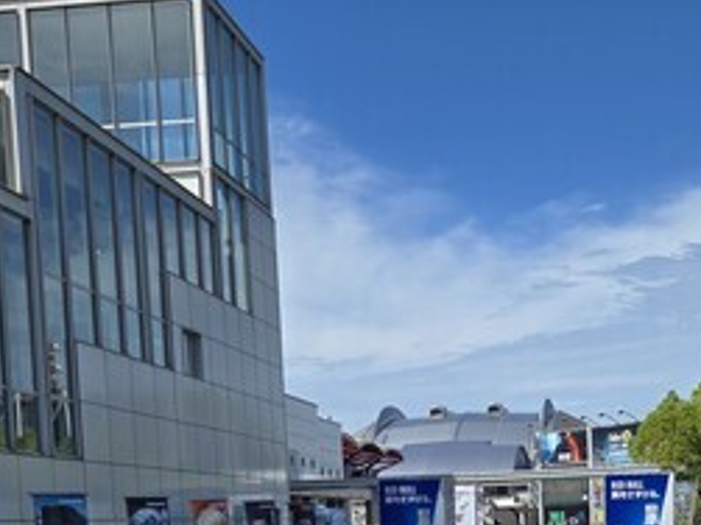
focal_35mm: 55
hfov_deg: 34.2
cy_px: 559
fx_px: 1113
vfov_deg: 24.9
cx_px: 525
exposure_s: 1/2921
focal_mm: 5.4
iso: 32
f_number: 1.8
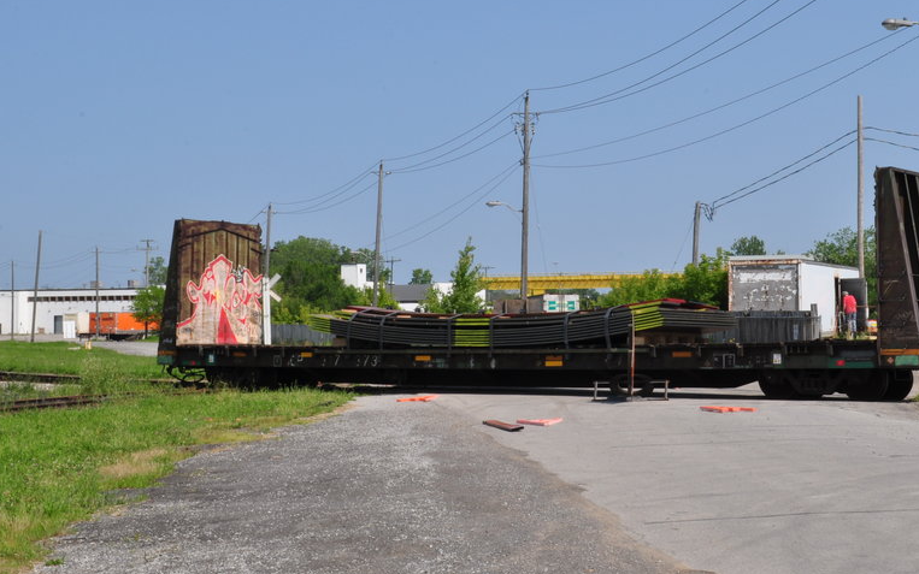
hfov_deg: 31.9
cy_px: 218
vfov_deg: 20.3
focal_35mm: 64
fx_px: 1603
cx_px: 564
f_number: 29
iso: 200
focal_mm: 32
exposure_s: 1/50
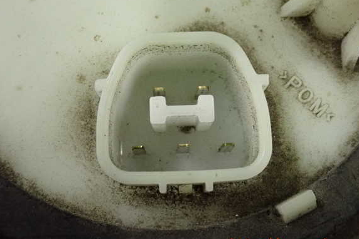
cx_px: 184
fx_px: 479
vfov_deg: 28.1
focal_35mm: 48
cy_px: 112
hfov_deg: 41.1
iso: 1600
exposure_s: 1/125
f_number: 2.9
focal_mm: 7.84
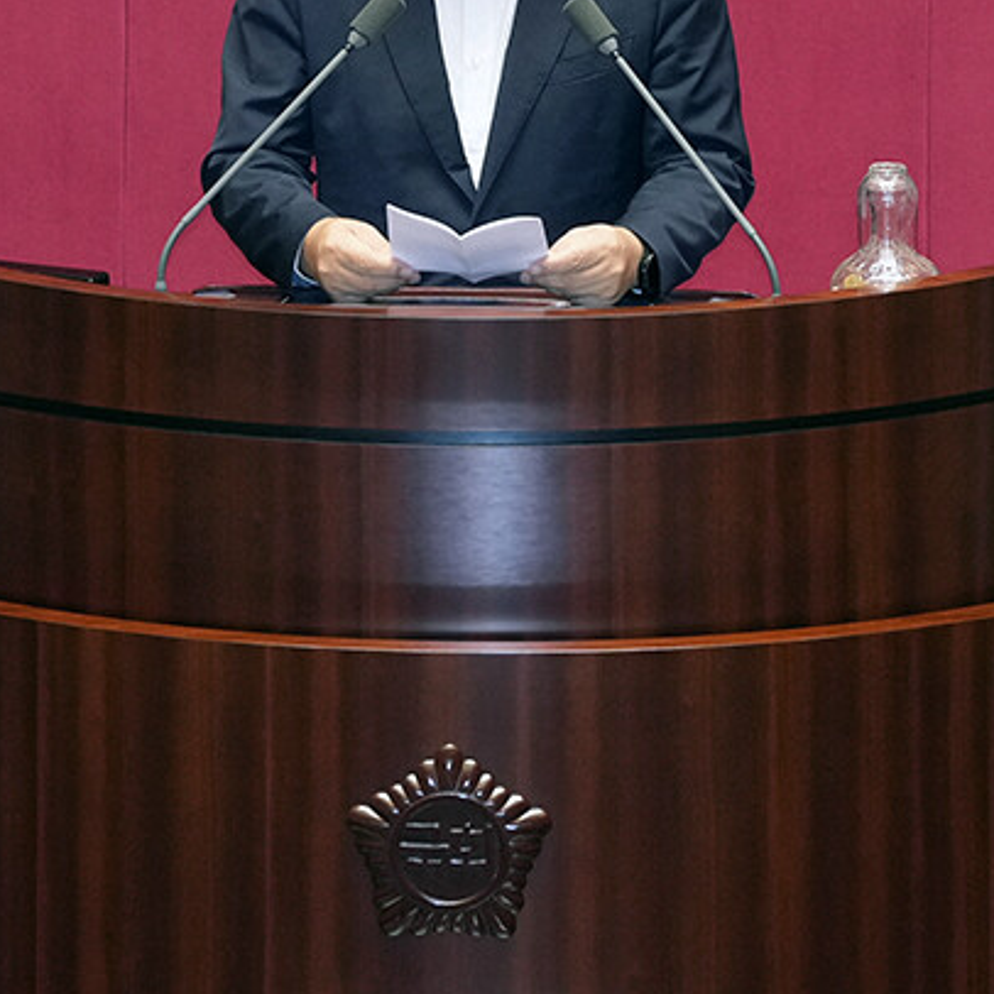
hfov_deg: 4.2
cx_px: 471
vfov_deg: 4.2
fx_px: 13612
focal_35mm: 419
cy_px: -191
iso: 2500
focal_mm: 200
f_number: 4
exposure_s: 1/125
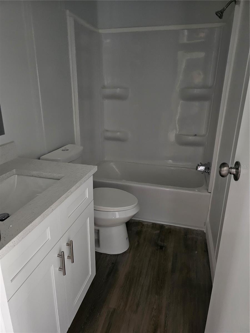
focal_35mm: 23
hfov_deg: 58.9
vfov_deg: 73.9
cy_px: 166
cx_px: 125
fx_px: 221
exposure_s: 1/24
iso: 1000
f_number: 1.7
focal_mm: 6.3
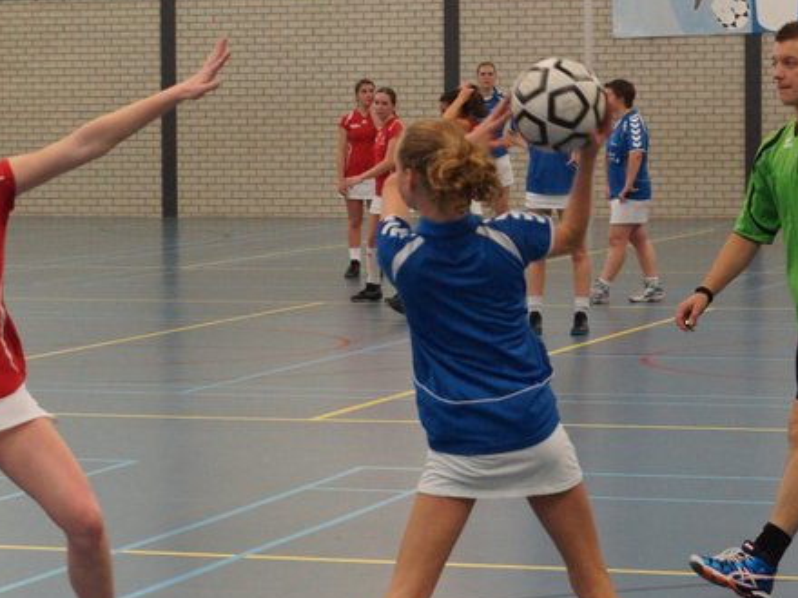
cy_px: 255
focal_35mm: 151
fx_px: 3484
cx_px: 174
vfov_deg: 9.8
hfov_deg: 13.0
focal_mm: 45
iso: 1600
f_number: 4
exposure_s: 1/250
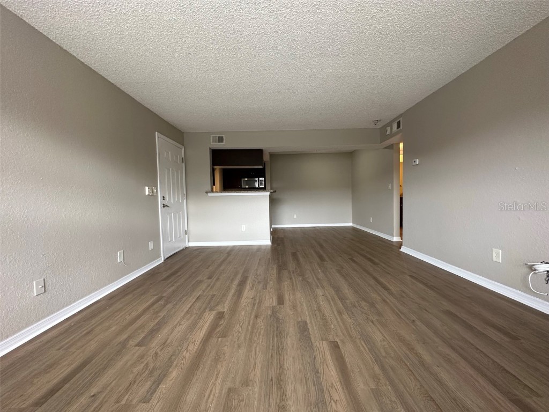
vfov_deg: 85.7
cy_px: 206
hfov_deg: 102.1
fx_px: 222
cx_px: 274
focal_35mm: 14
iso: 160
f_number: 2.2
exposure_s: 1/60
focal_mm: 2.22
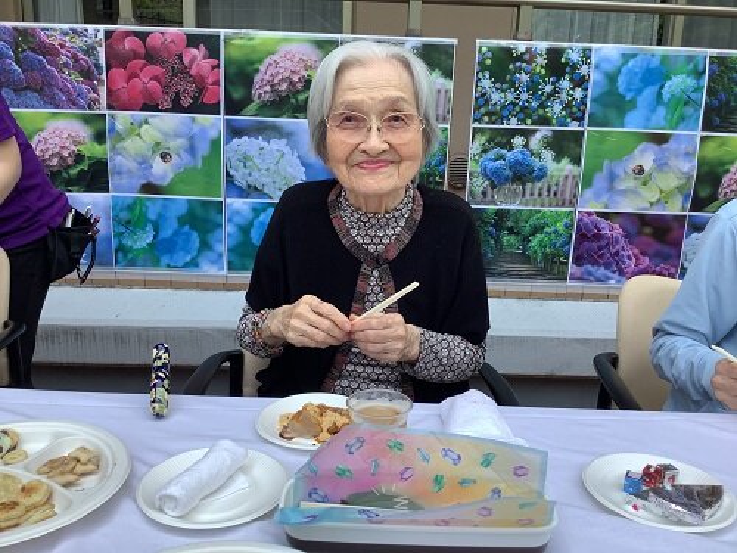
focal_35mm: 31
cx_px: 368
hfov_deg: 58.4
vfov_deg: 45.4
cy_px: 276
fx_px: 660
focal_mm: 3.3
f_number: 2.4
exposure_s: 1/374
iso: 25
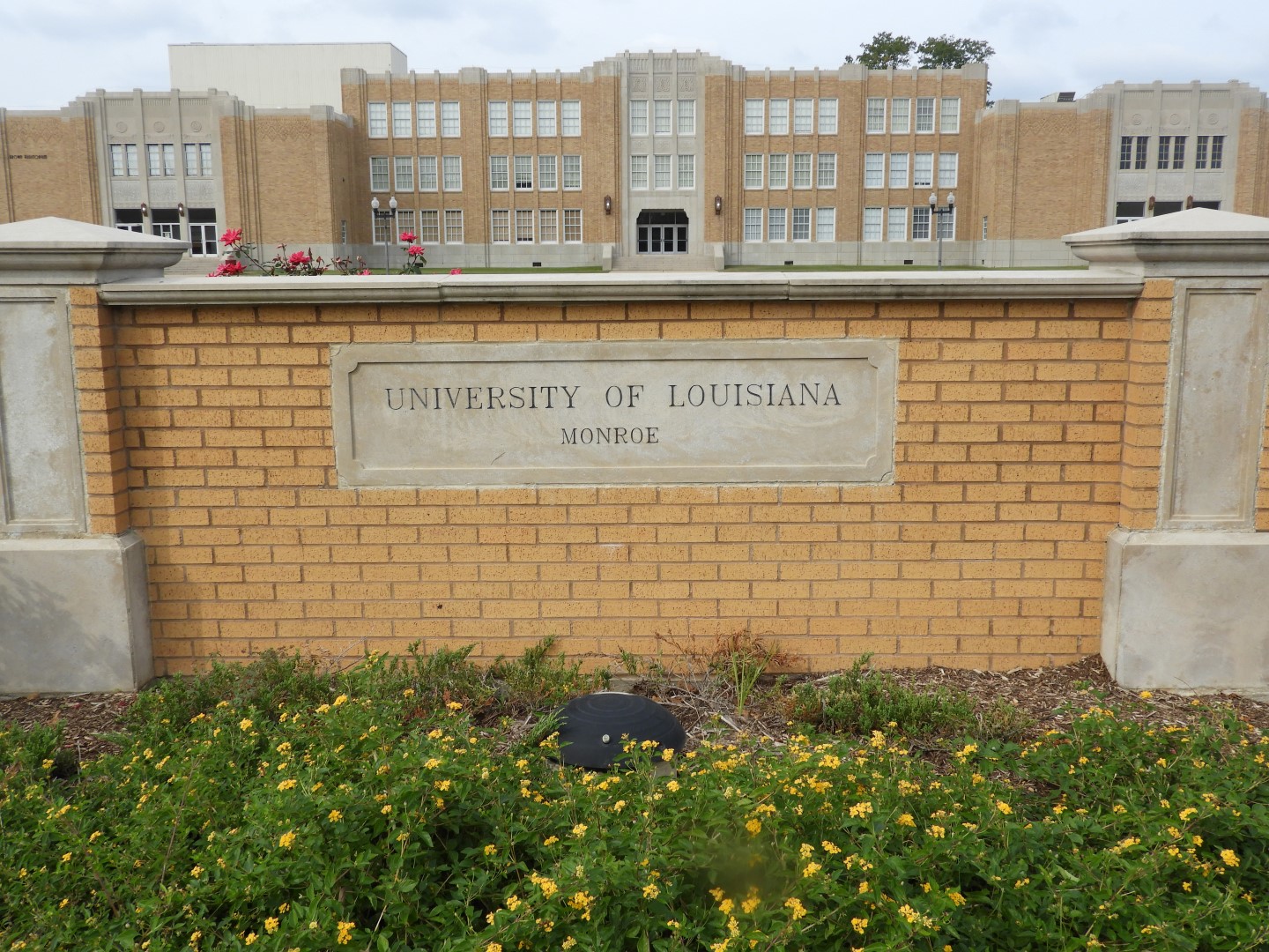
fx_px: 1210
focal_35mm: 33
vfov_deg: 42.9
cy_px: 476
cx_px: 634
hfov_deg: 55.4
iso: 100
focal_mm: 5.9
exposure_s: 1/800
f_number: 3.6
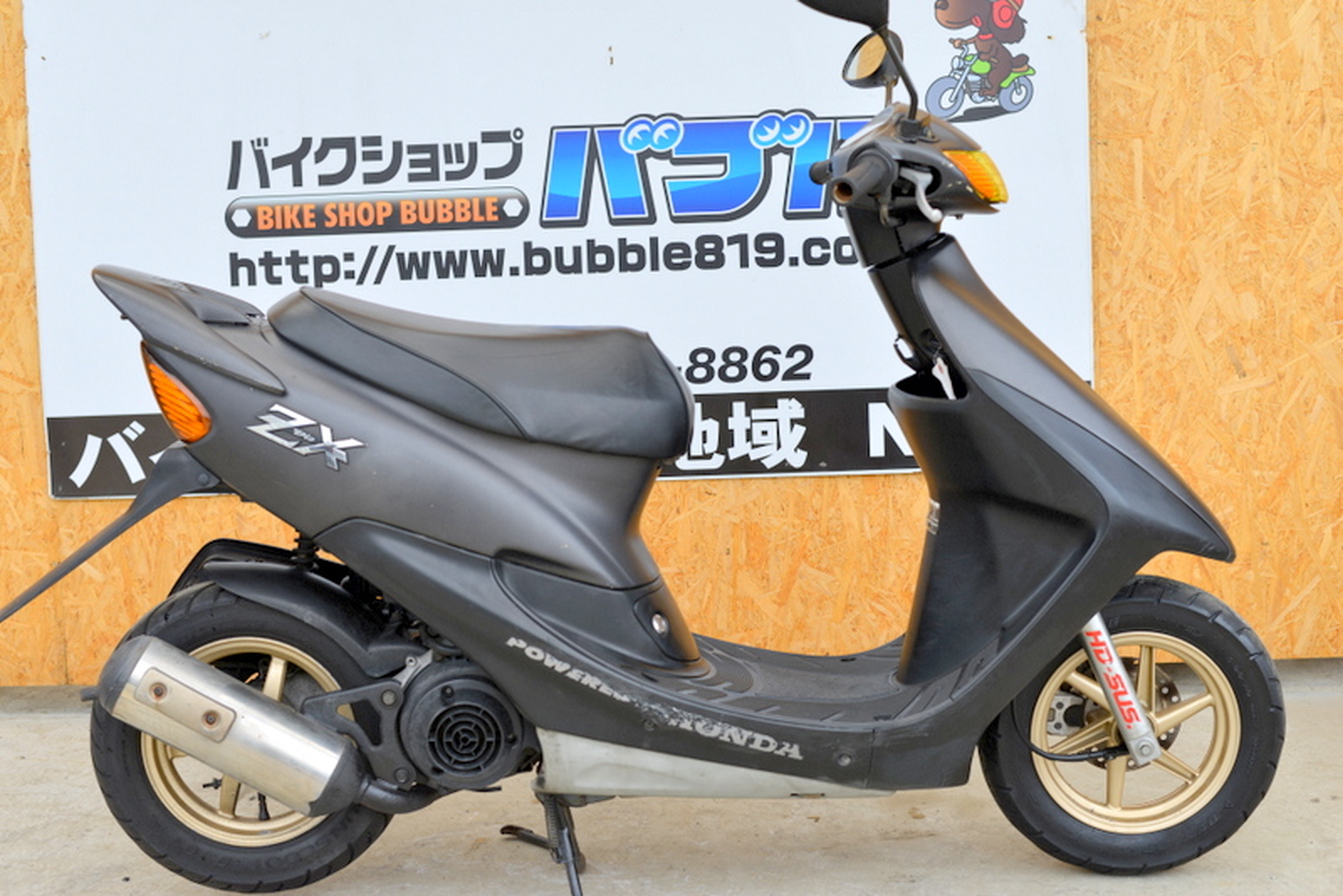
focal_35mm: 50
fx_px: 1866
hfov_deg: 39.6
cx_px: 672
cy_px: 448
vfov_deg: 27.0
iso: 100
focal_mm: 50
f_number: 5
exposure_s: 1/125
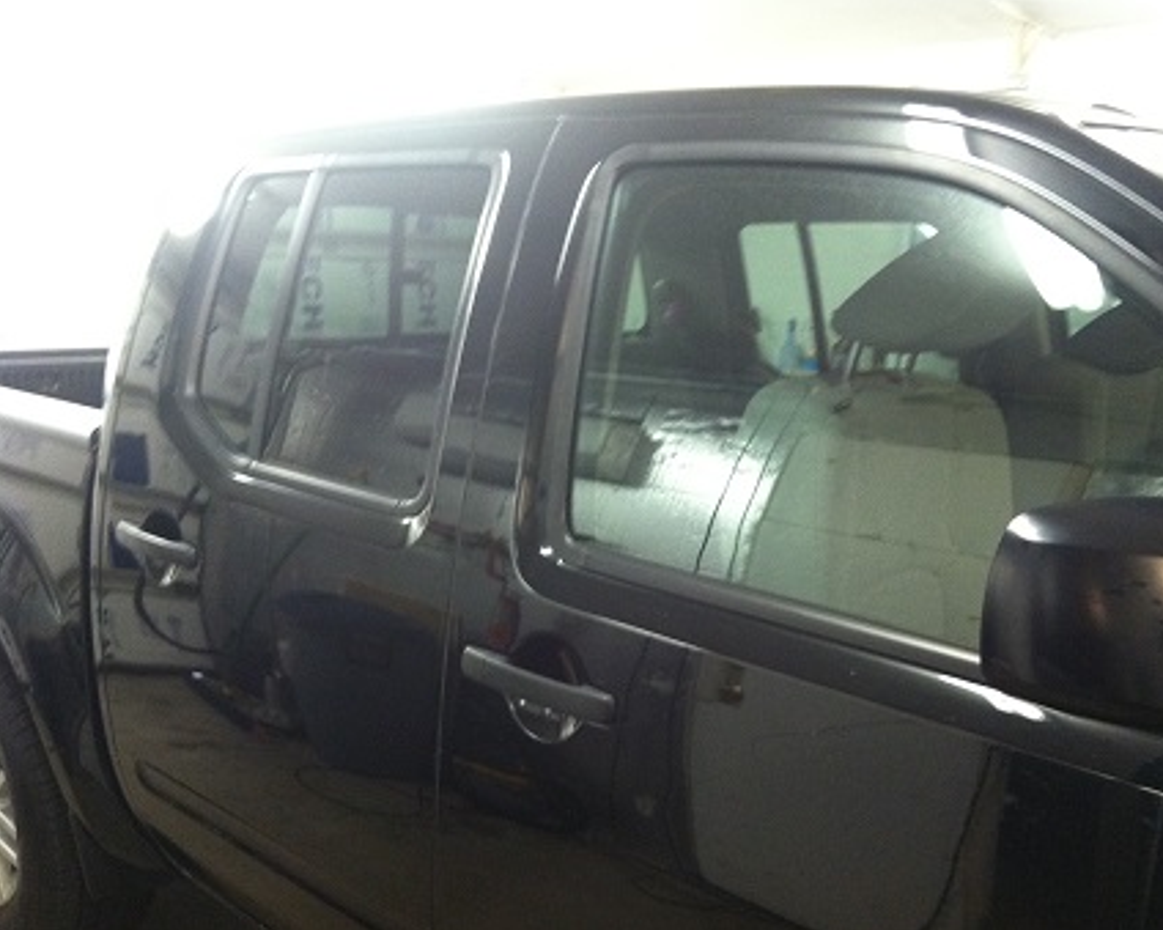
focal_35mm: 37
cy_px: 468
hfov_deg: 49.1
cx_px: 625
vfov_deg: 40.1
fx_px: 1273
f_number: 2.8
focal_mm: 3.85
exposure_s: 1/17
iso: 250
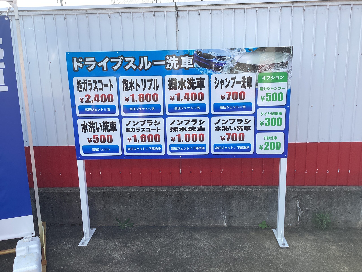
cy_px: 136
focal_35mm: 31
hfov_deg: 58.4
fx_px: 324
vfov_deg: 45.4
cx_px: 181
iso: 25
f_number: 2.4
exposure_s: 1/468
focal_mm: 3.3
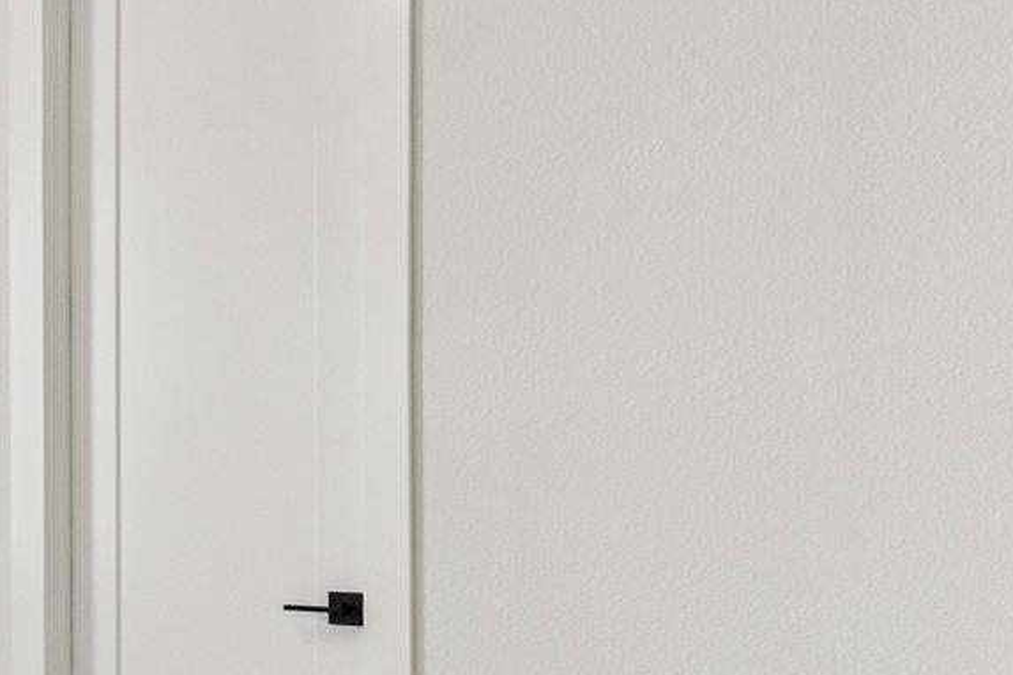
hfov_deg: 31.5
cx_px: -269
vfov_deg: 26.7
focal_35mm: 50
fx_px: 1407
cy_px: 482
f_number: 8
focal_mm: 14
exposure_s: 1/100
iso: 400
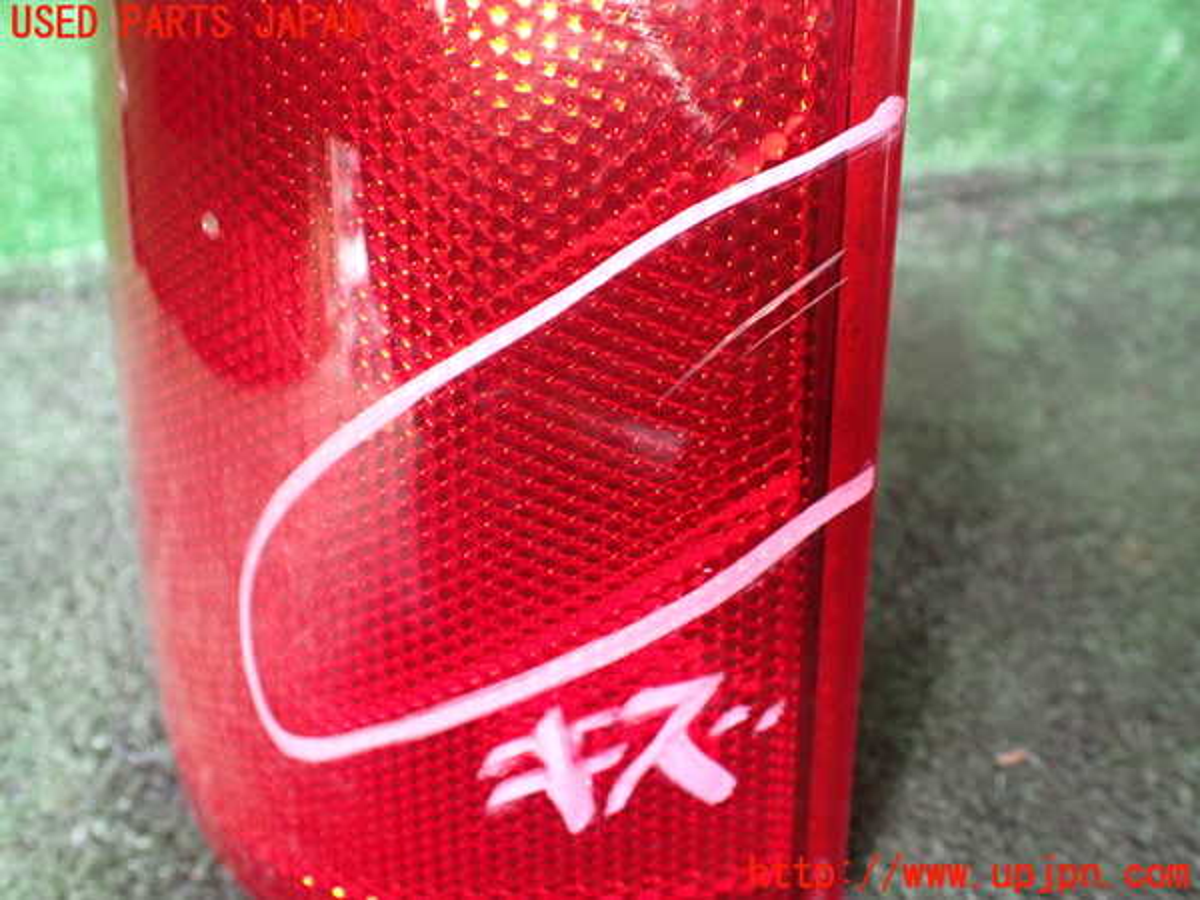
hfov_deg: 60.0
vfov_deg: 46.8
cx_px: 600
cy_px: 450
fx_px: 1040
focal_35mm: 30
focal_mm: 5.4
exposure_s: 1/80
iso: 800
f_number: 2.3
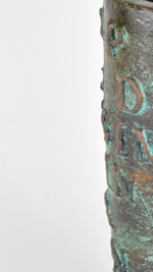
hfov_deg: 6.2
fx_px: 1415
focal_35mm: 196
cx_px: 180
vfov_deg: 11.0
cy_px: 165
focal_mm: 52
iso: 800
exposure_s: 1/125
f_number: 8
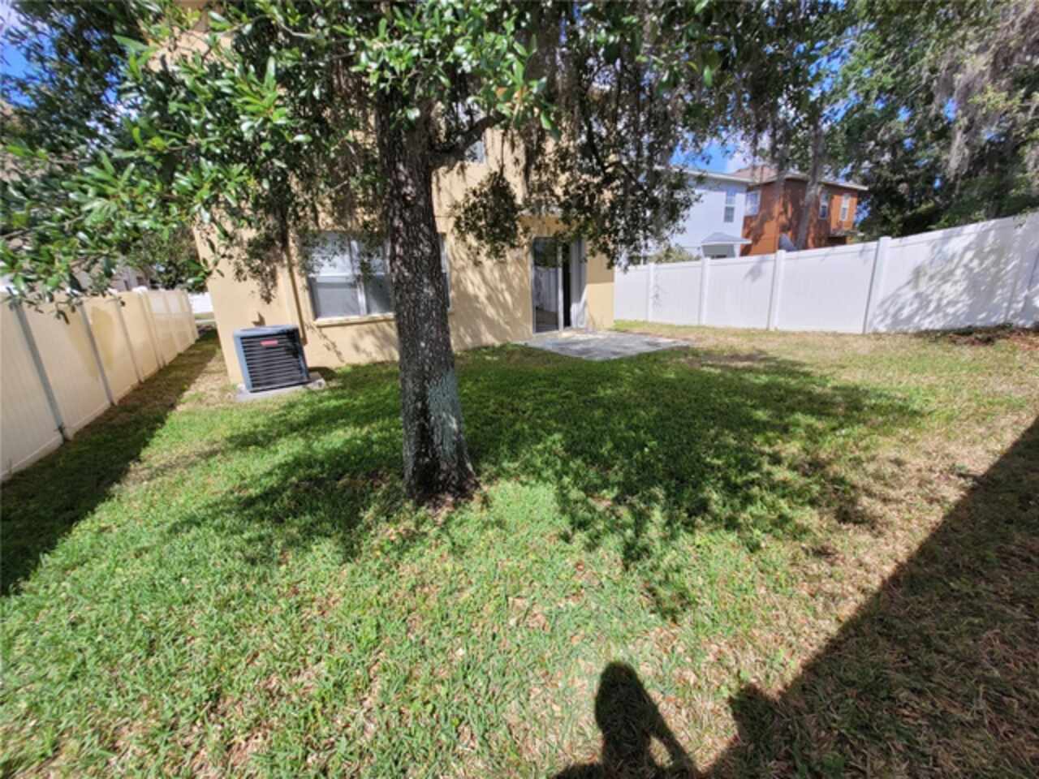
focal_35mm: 13
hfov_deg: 106.2
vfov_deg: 89.9
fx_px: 390
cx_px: 520
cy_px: 390
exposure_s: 1/1033
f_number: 2.2
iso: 40
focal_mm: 1.74
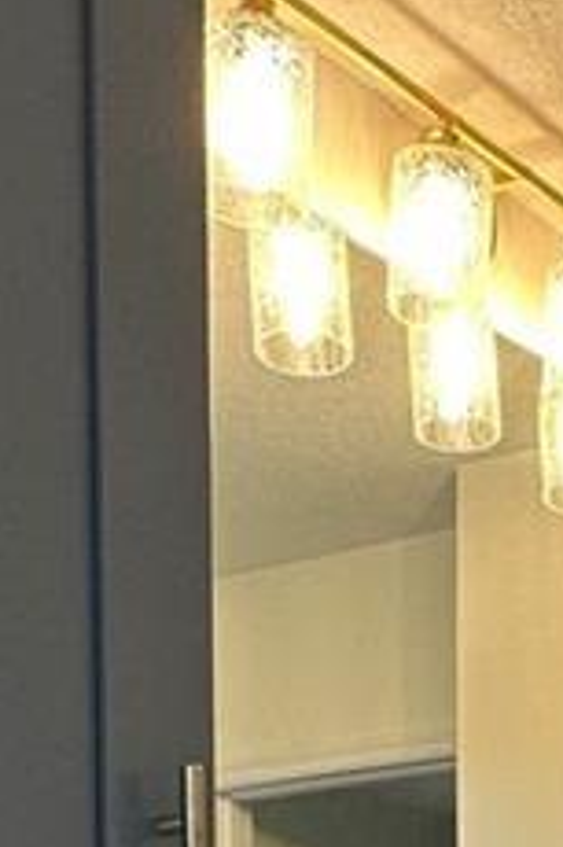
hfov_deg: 16.6
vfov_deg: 21.8
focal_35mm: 76
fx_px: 1785
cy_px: 1296
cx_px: 799
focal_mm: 2.22
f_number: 2.2
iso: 125
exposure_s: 1/120
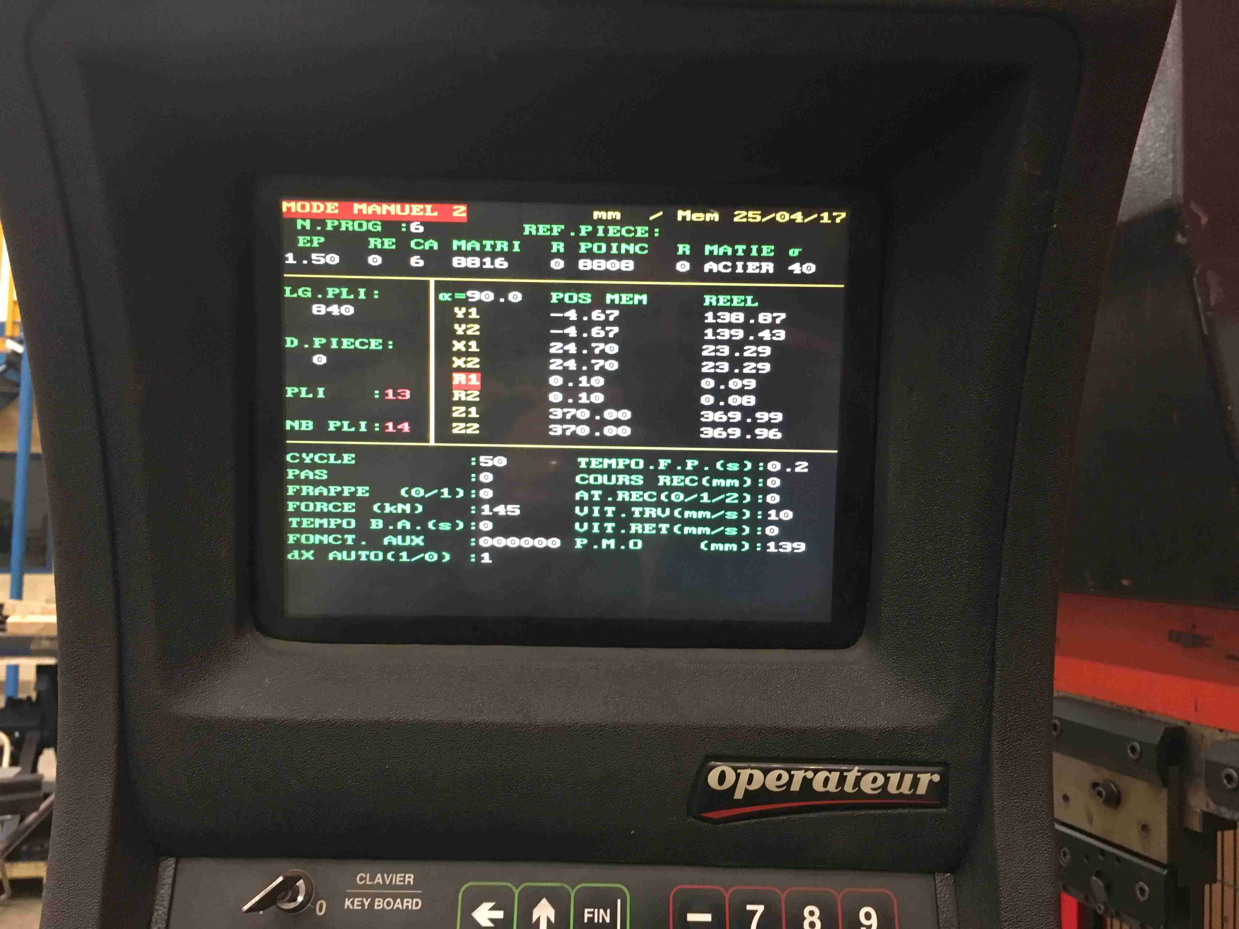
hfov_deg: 61.7
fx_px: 1038
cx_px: 620
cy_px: 464
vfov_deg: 48.2
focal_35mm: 29
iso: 200
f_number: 2.2
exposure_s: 1/20
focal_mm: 4.15
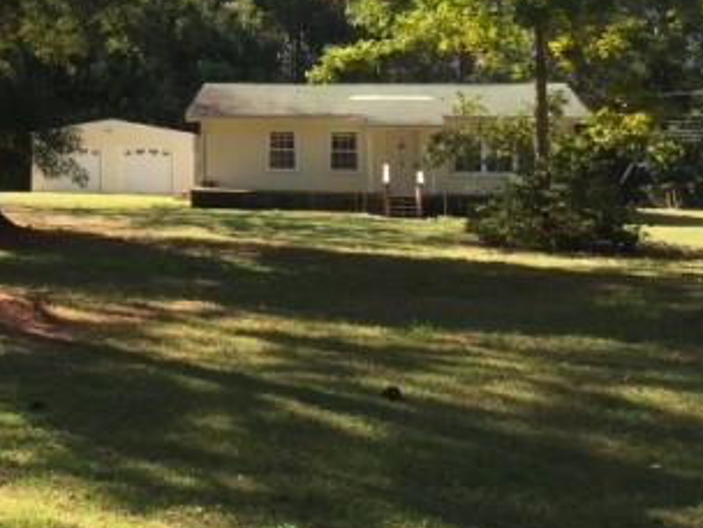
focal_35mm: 61
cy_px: 116
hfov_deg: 29.9
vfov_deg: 23.7
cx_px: 35
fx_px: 1239
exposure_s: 1/391
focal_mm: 4.15
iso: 32
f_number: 2.2
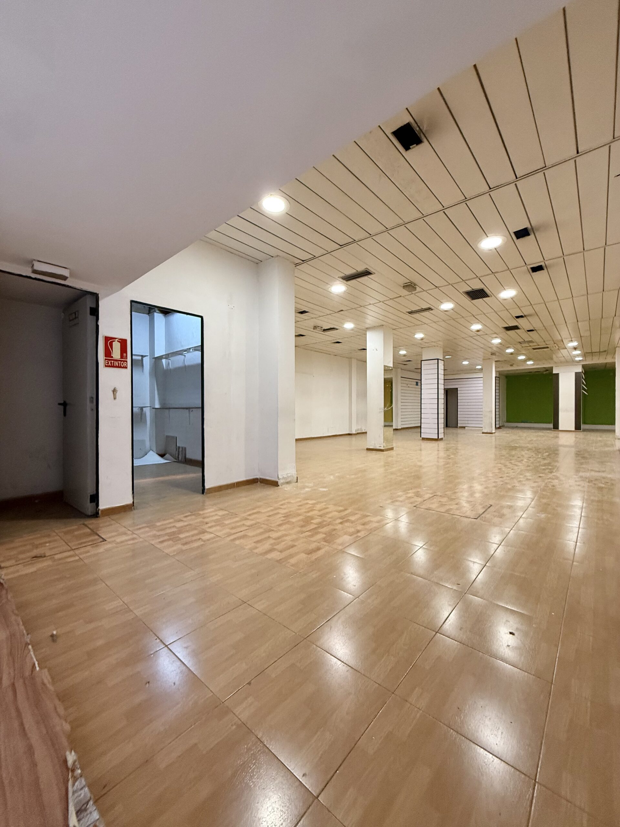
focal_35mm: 14
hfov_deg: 85.7
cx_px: 310
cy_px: 414
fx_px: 334
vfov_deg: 102.1
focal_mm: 2.22
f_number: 2.2
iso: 400
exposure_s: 1/100
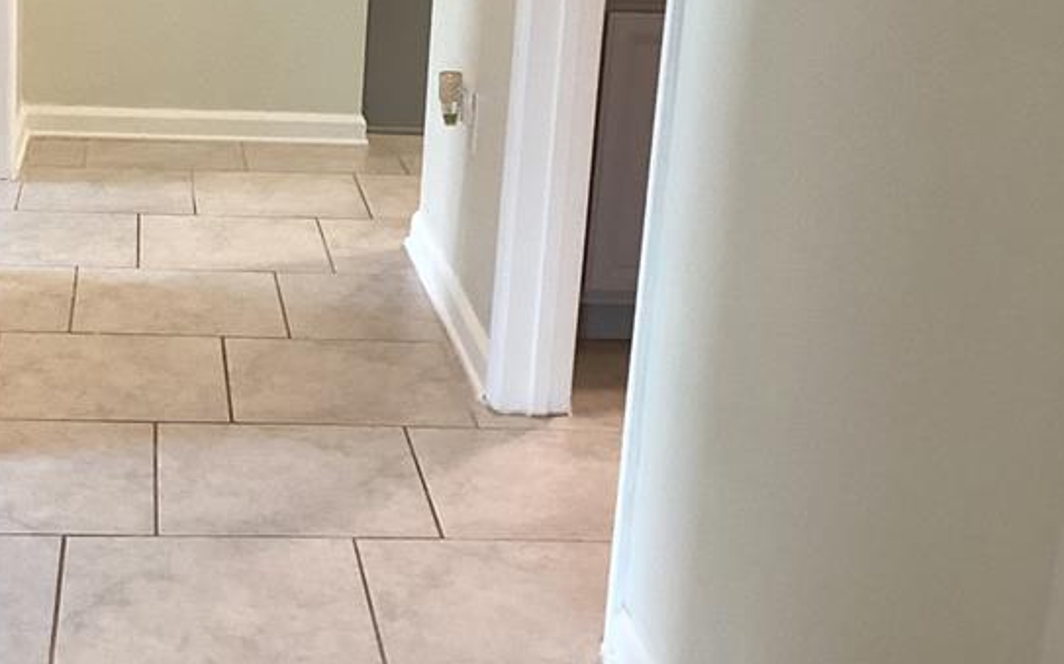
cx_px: 290
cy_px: 166
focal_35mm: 62
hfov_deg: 32.5
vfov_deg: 20.8
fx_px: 1797
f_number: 2.4
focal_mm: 3.3
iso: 160
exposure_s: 1/60
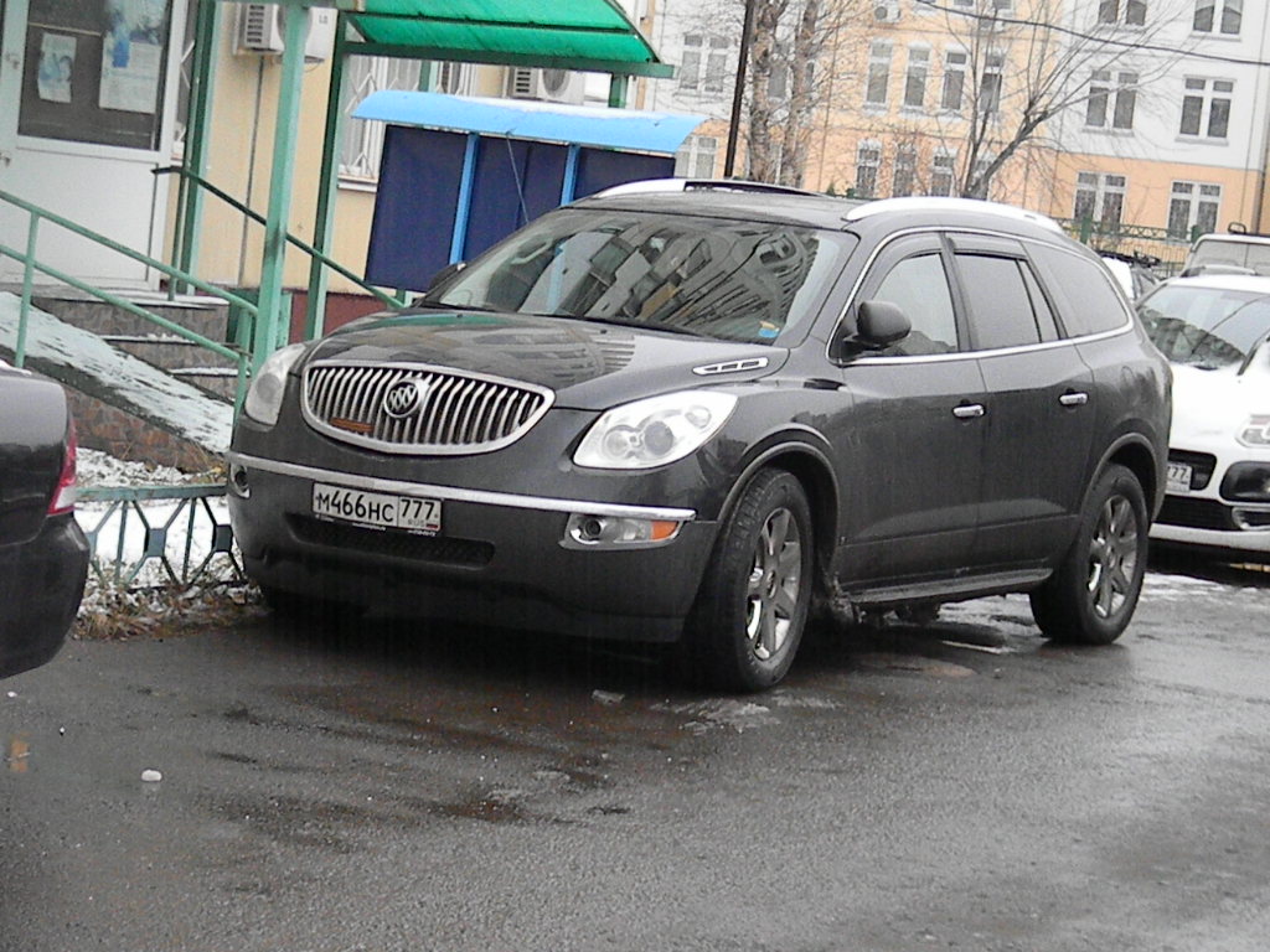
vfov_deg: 17.8
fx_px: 3045
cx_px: 635
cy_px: 476
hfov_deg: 23.6
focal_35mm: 83
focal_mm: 15.1
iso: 984
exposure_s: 1/249
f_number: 4.5
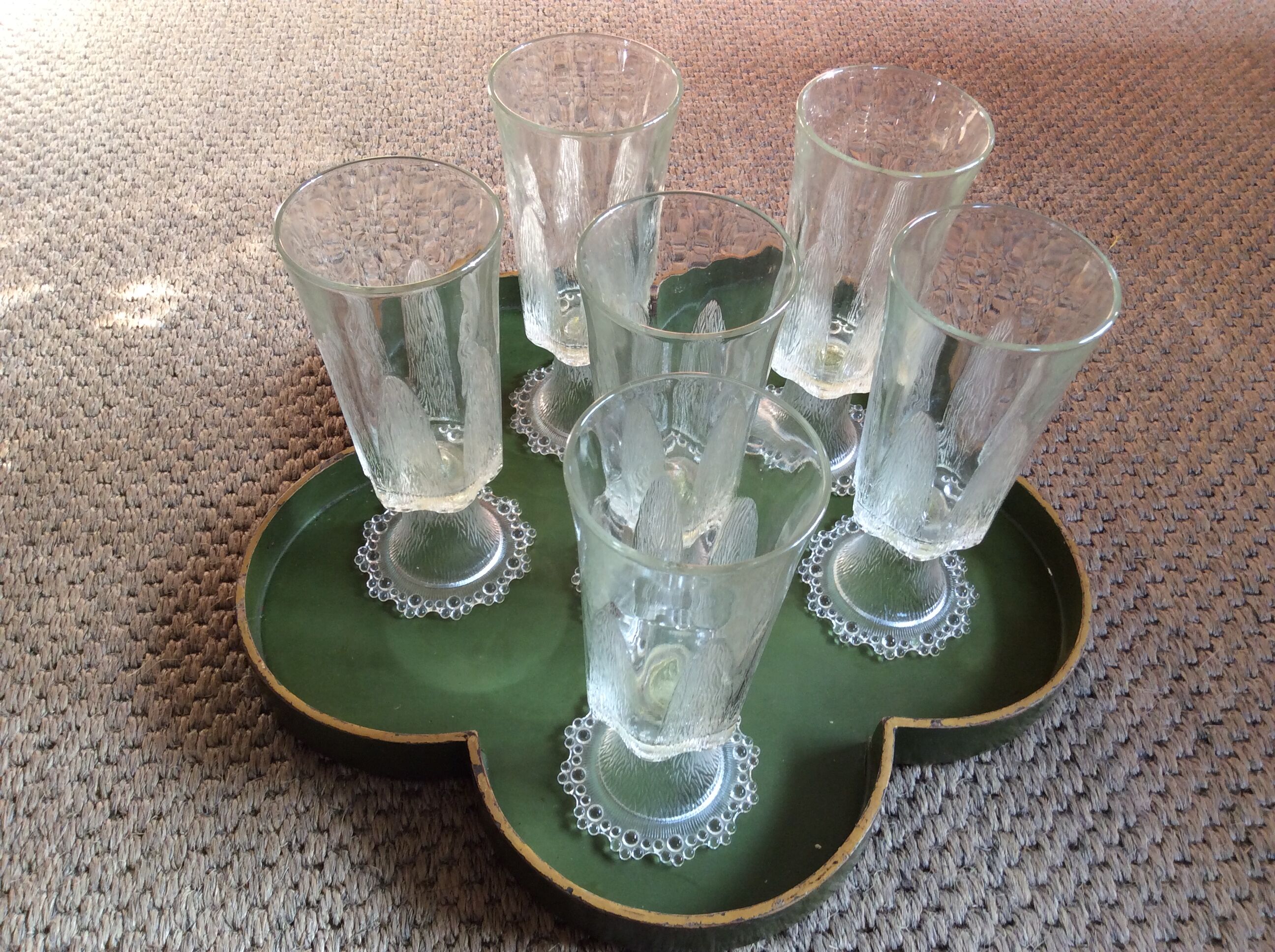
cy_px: 476
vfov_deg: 44.1
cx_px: 638
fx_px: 1177
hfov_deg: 56.9
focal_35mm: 32
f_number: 2.4
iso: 50
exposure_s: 1/25
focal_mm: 3.3
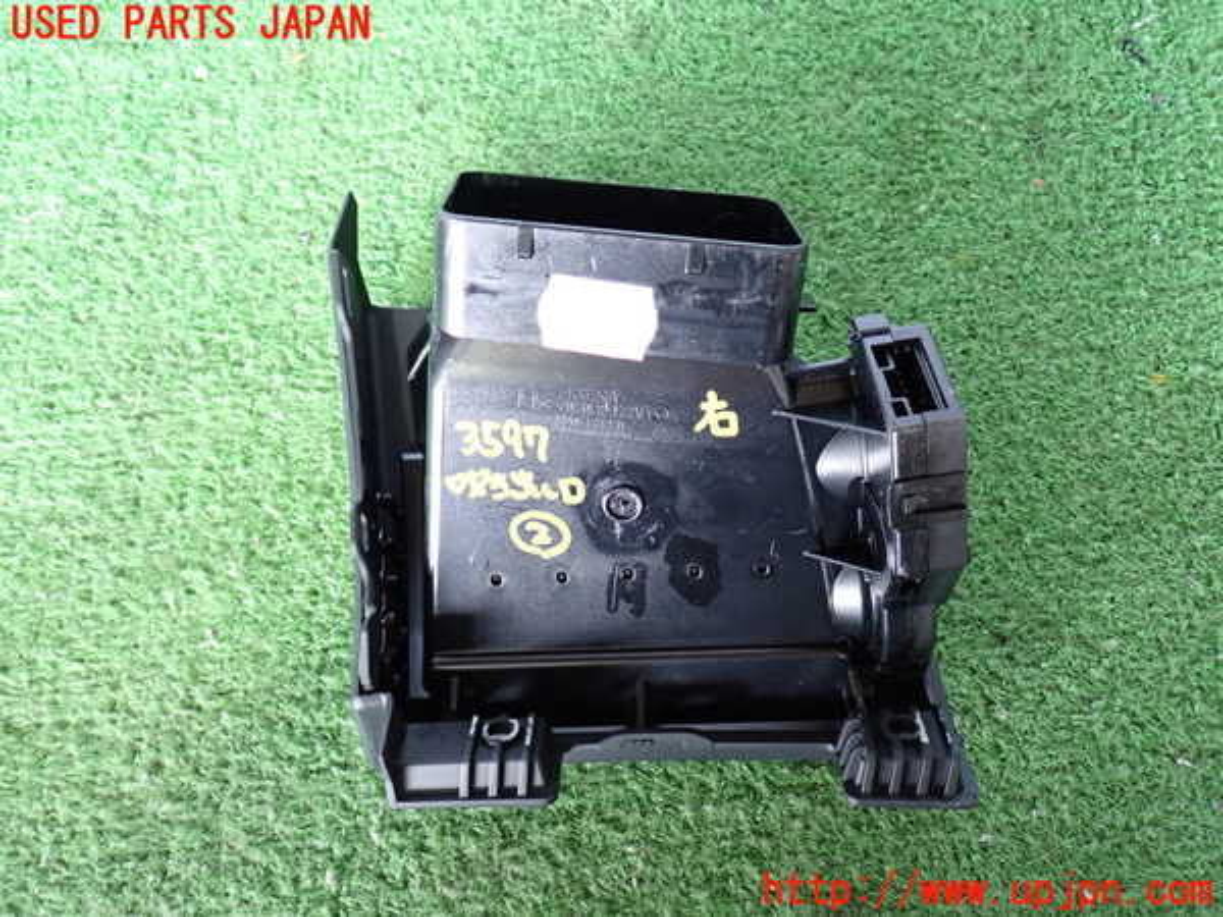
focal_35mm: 32
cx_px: 612
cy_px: 458
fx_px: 1131
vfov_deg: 44.2
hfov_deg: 56.8
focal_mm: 5.79
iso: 640
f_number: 2.4
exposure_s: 1/30
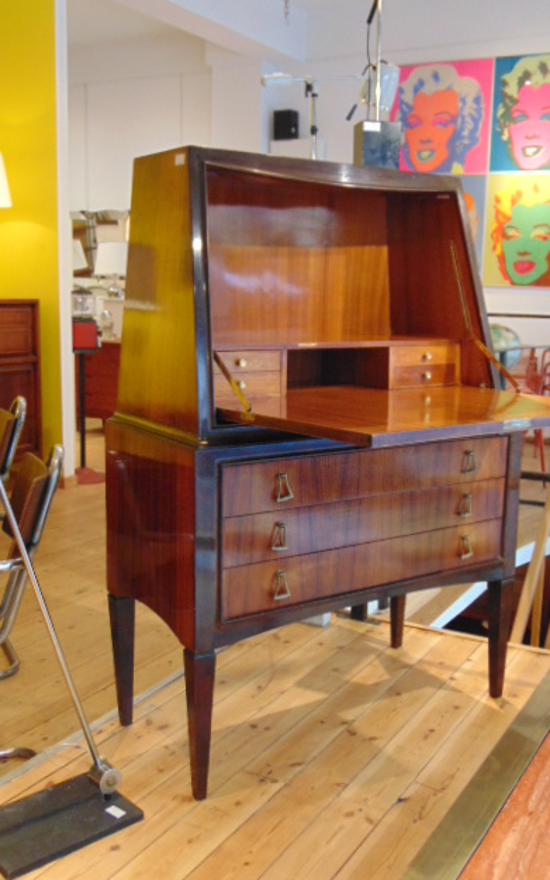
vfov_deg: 51.5
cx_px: 321
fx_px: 911
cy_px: 434
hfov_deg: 33.5
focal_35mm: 38
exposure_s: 1/25
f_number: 3.2
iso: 400
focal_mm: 6.3
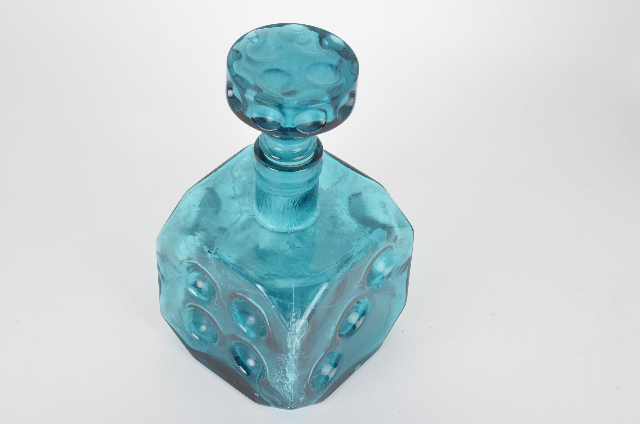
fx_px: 1331
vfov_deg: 18.1
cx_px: 320
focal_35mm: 75
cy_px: 212
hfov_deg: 27.0
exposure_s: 1/125
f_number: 11
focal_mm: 50
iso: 100
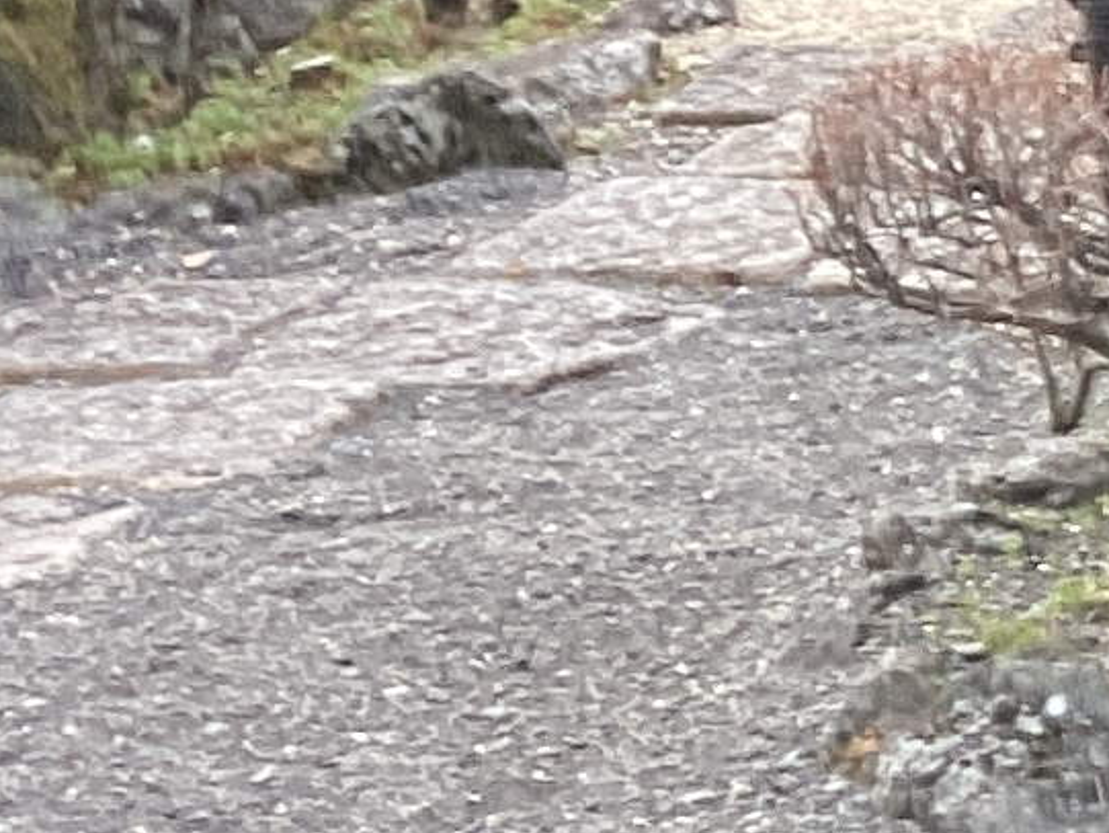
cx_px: 3095
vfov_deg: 7.8
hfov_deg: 9.0
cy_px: -480
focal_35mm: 187
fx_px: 5992
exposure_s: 1/120
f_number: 2.4
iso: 25
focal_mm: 3.3
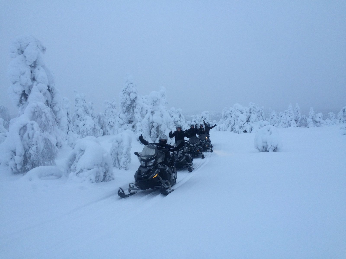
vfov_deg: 48.2
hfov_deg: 61.7
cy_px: 130
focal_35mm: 29
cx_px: 173
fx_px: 290
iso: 32
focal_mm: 4.15
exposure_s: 1/258
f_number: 2.2
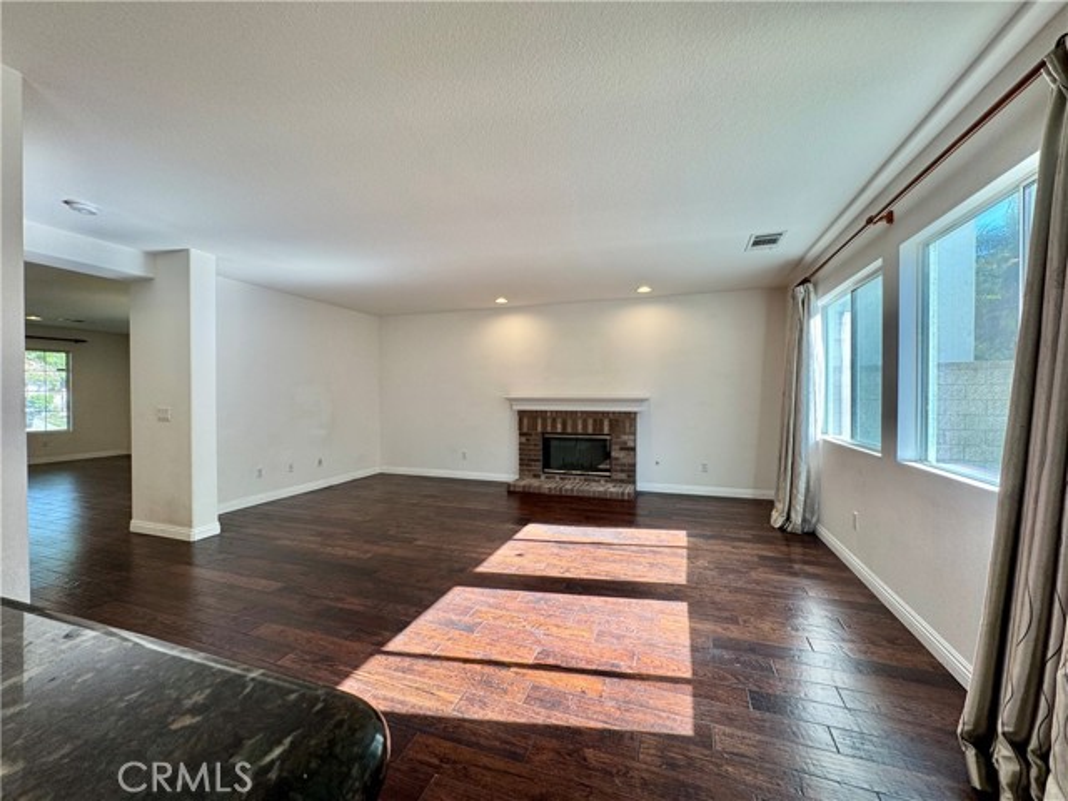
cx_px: 534
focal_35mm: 14
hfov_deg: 102.1
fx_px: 432
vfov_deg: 85.7
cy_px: 400
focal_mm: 2.22
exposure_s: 1/120
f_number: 2.2
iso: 80
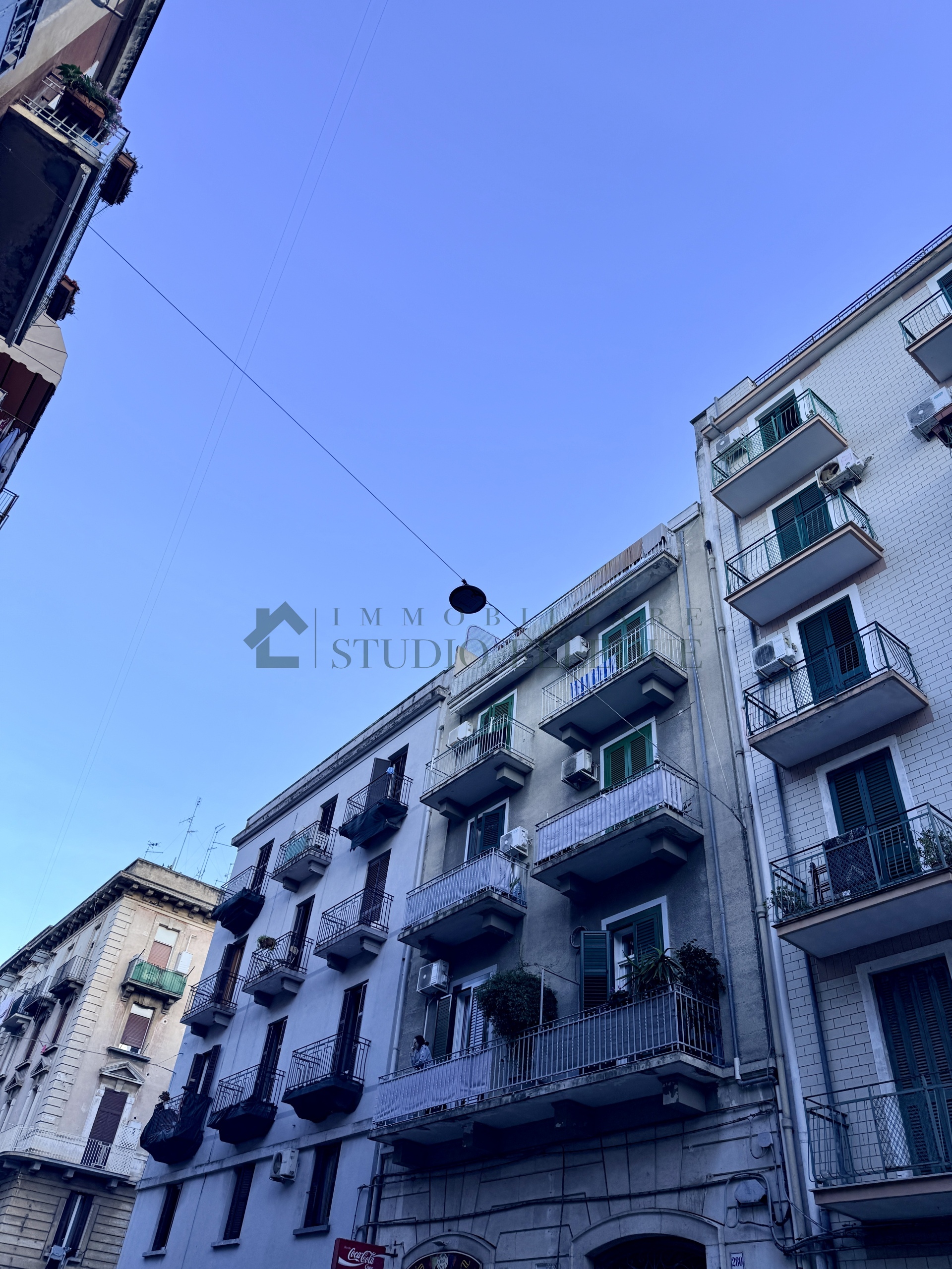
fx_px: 880
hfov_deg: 56.8
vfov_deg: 71.6
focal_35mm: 24
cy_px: 634
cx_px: 476
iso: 80
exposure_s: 1/920
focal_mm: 6.76
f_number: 1.78
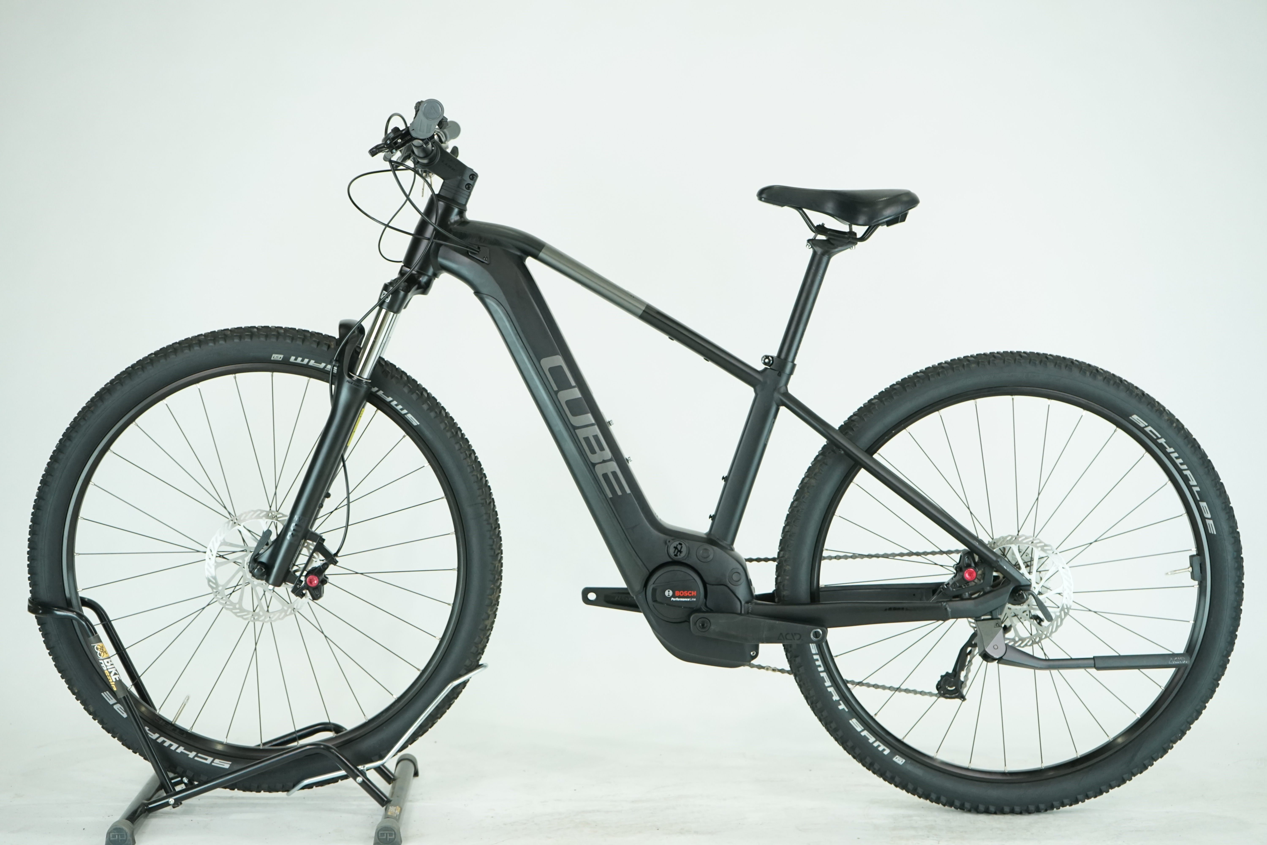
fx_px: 1830
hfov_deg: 38.2
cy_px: 422
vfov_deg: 26.0
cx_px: 634
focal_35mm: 52
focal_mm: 52
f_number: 5.6
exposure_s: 1/200
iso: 1600
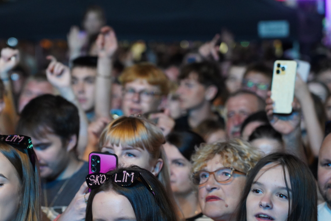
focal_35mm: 169
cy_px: 129
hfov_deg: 12.1
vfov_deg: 8.1
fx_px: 1554
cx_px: 81
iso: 4000
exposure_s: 1/100
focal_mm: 105
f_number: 4
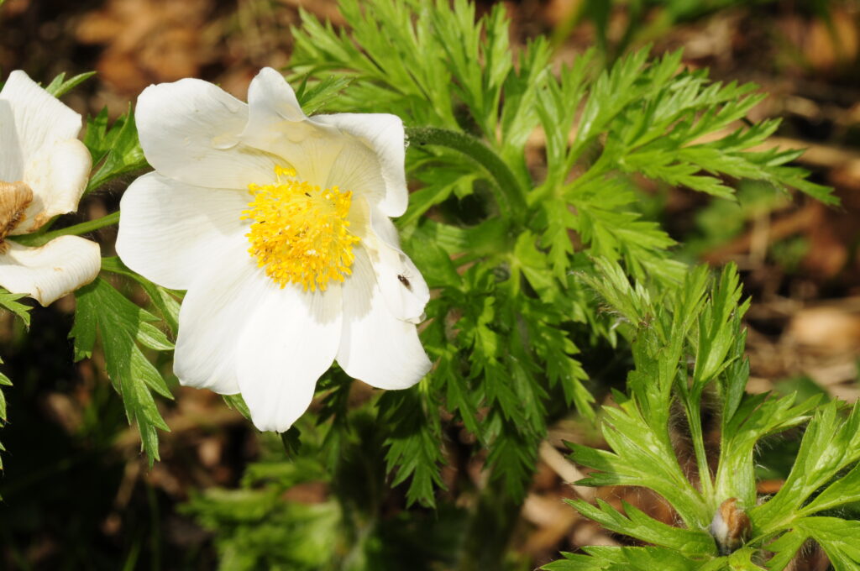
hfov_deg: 15.2
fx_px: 3221
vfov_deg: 10.1
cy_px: 286
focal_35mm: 135
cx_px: 430
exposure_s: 1/250
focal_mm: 90
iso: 250
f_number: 20
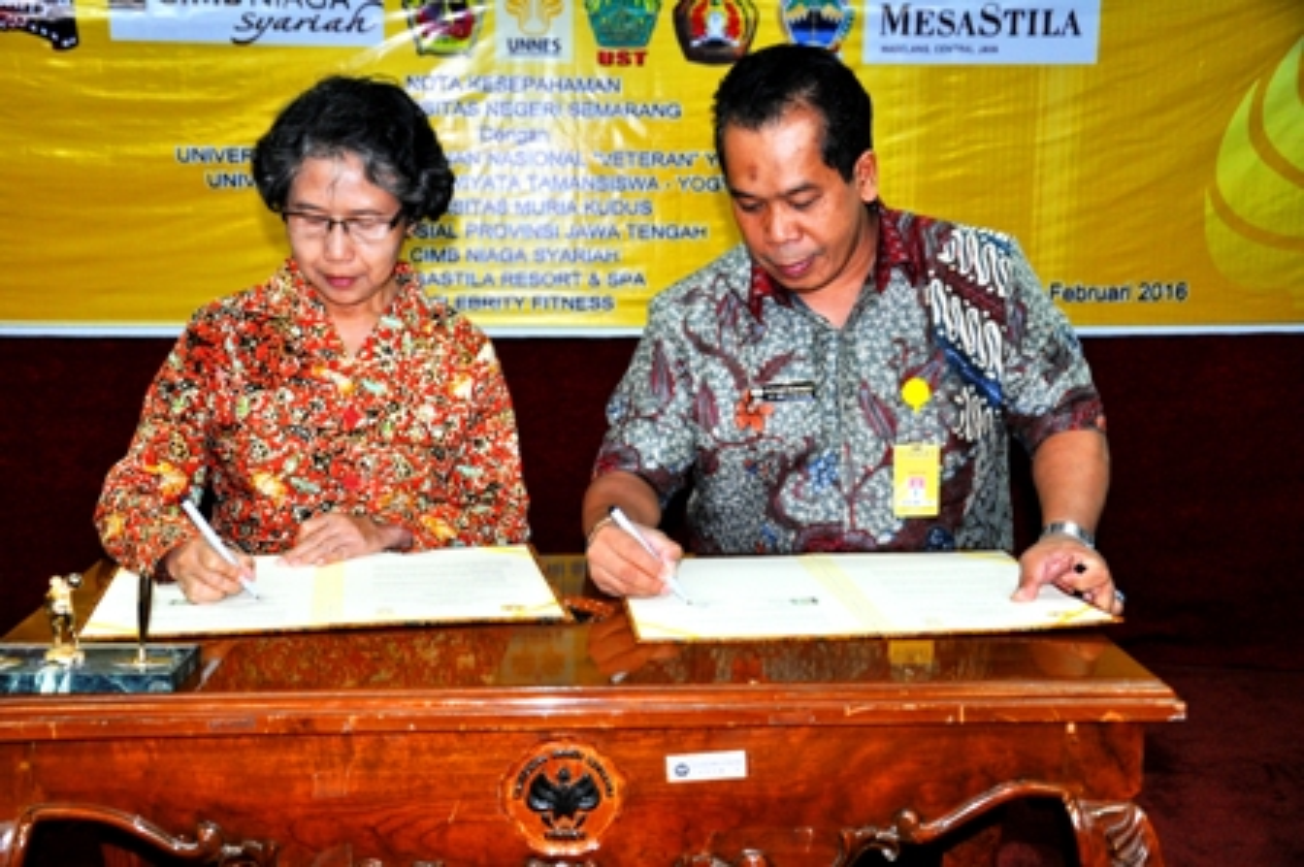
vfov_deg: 29.8
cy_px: 434
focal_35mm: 45
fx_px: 1629
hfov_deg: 43.6
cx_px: 652
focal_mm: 30
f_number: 4.2
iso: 800
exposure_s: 1/60
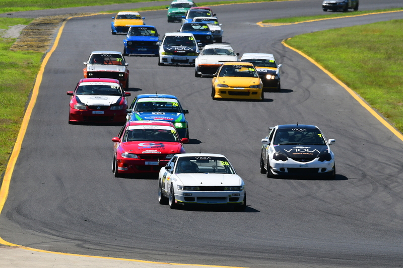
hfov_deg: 3.5
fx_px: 6547
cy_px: 134
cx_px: 202
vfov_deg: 2.3
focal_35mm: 585
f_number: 13
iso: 500
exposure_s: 1/640
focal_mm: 390
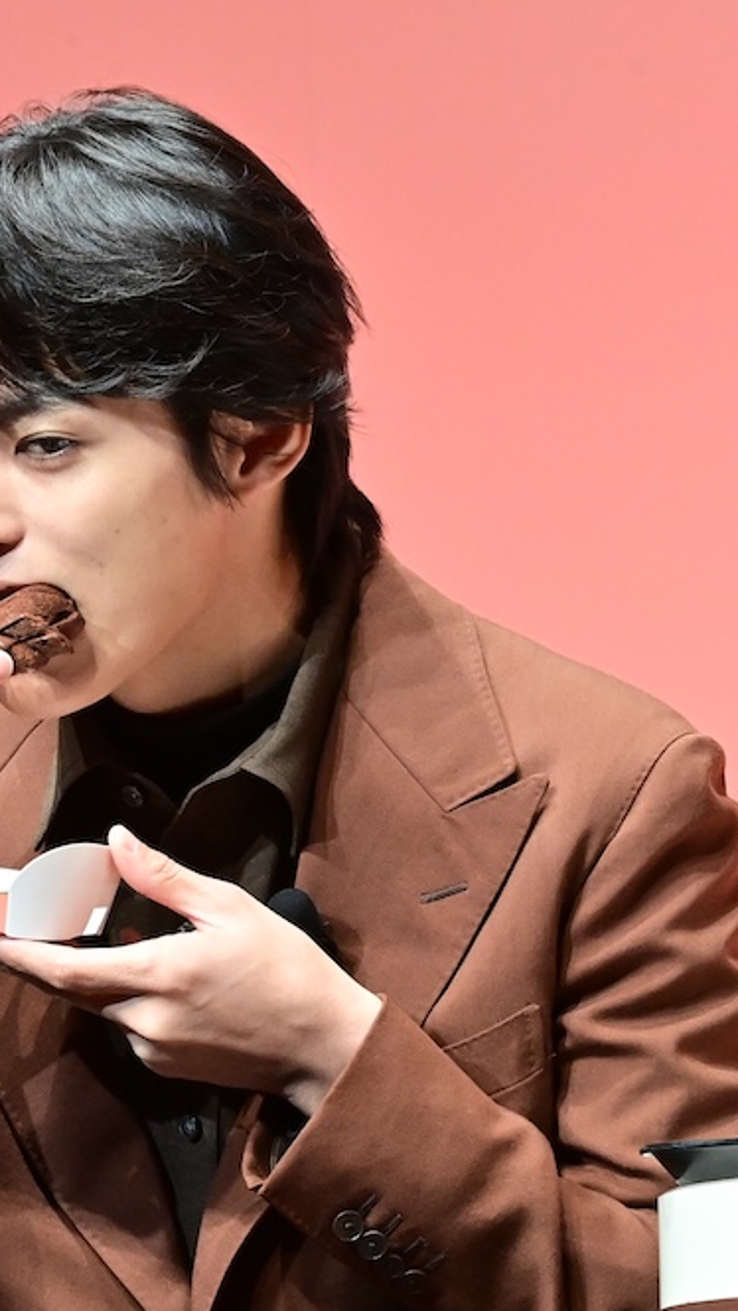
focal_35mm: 497
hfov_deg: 2.4
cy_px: 656
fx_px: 17273
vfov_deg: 4.3
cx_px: 95
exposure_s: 1/160
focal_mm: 210
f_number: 11
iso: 6400
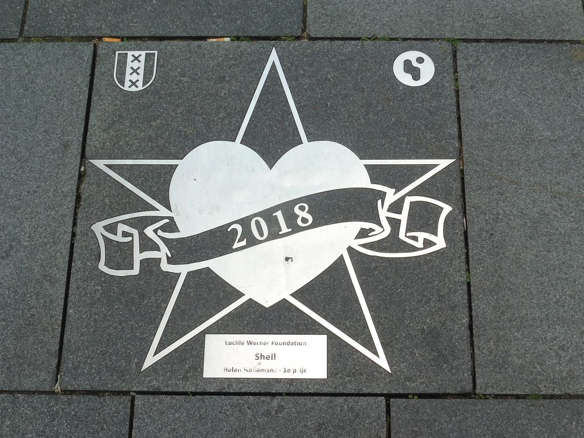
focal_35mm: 58
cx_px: 292
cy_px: 219
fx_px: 979
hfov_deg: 33.2
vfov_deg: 25.2
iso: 100
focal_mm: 10.3
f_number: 6.3
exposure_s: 1/100
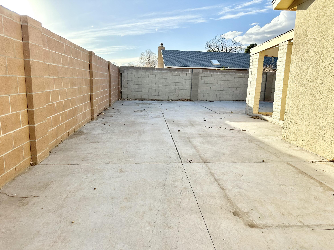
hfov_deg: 71.6
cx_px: 167
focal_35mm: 24
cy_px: 125
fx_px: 232
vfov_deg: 56.8
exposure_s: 1/2591
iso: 80
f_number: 1.78
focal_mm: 6.86
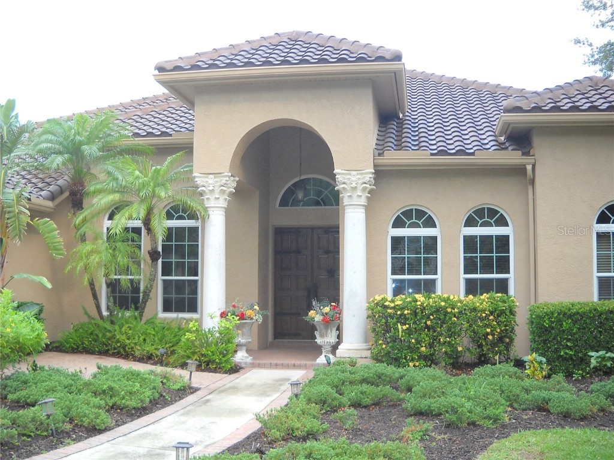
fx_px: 727
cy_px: 230
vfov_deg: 35.1
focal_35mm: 41
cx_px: 307
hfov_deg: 45.8
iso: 73
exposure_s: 1/60
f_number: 3.1
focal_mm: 6.72
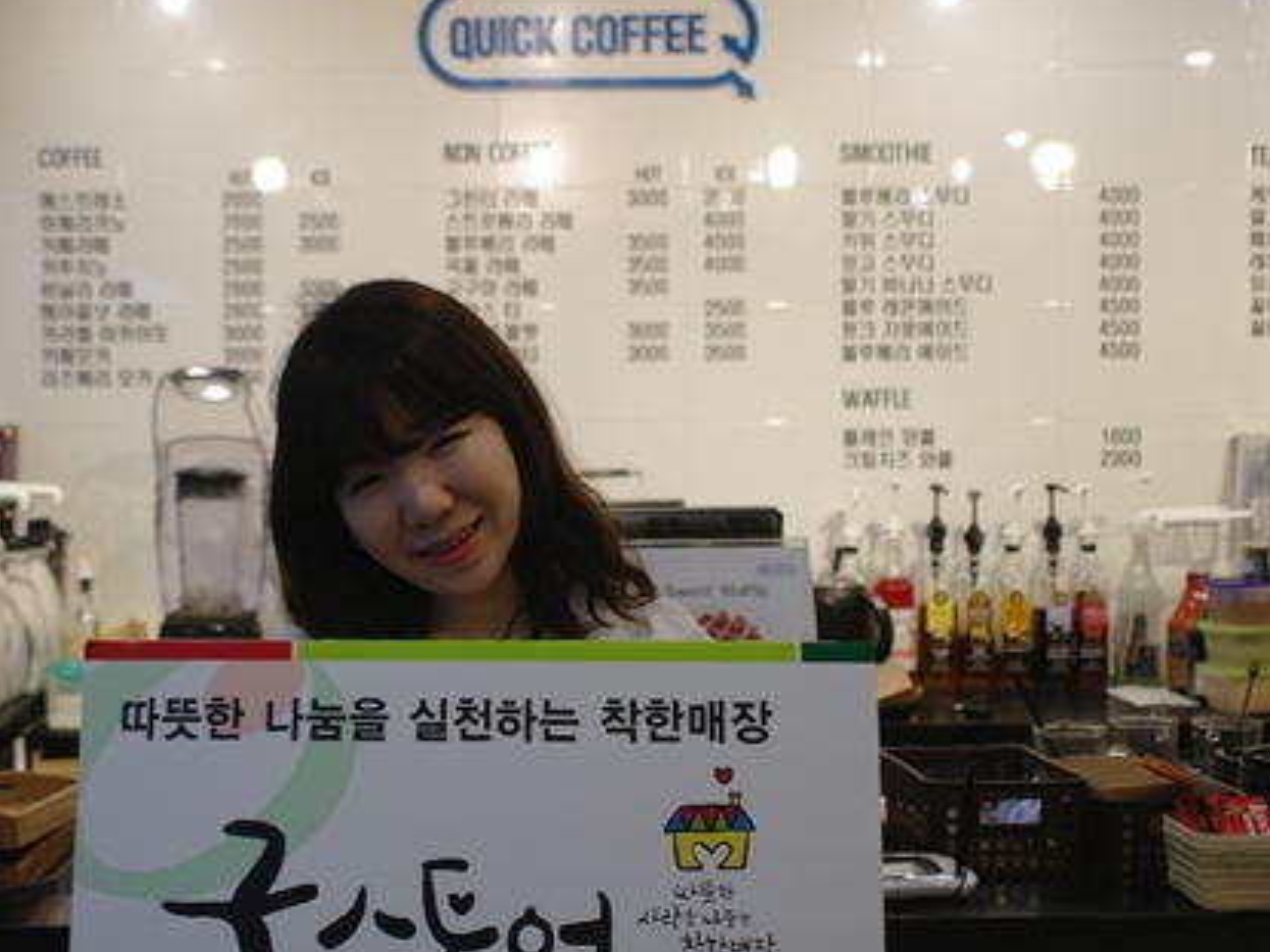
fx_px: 1834
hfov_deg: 37.9
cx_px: 462
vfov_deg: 29.1
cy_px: 470
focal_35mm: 50
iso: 125
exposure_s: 1/40
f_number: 2.8
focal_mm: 20
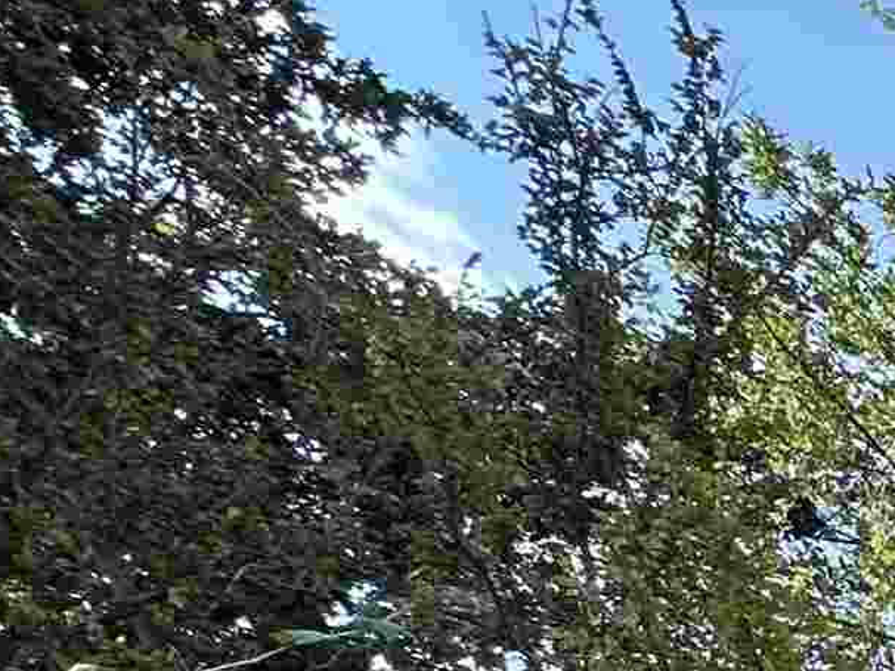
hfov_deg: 14.7
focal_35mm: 71
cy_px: 1453
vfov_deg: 15.3
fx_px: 1835
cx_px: 2206
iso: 40
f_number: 2.2
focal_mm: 2.22
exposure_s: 1/400
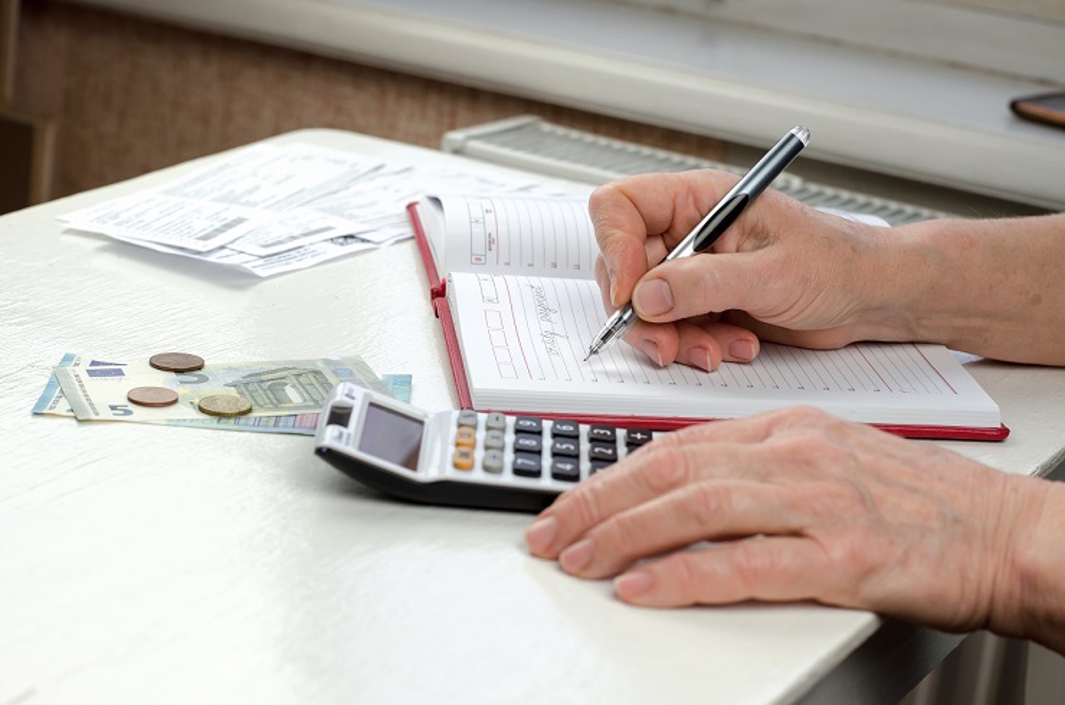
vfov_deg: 18.1
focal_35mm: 75
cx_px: 532
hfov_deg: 27.0
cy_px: 352
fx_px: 2214
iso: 250
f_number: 5.6
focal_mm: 50
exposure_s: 1/80
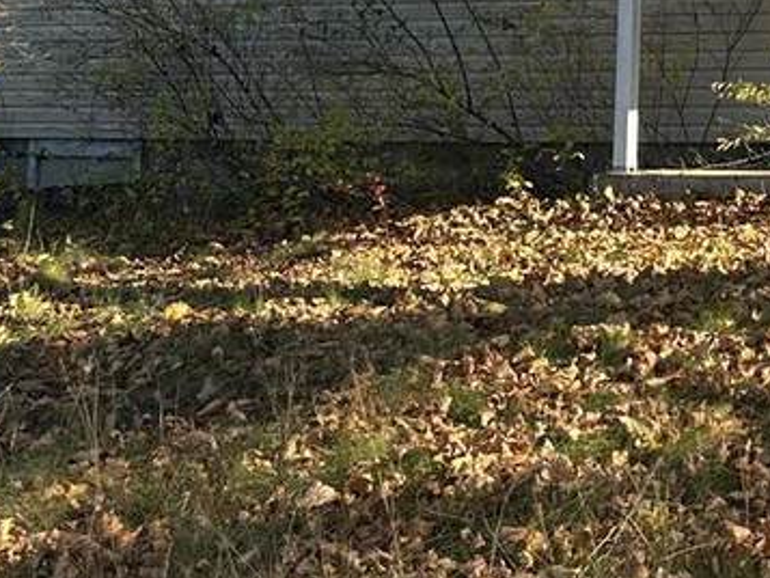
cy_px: -91
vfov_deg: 16.5
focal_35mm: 86
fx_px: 1914
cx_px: 1109
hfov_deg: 20.1
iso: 80
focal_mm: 6.86
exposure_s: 1/1433
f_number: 1.78
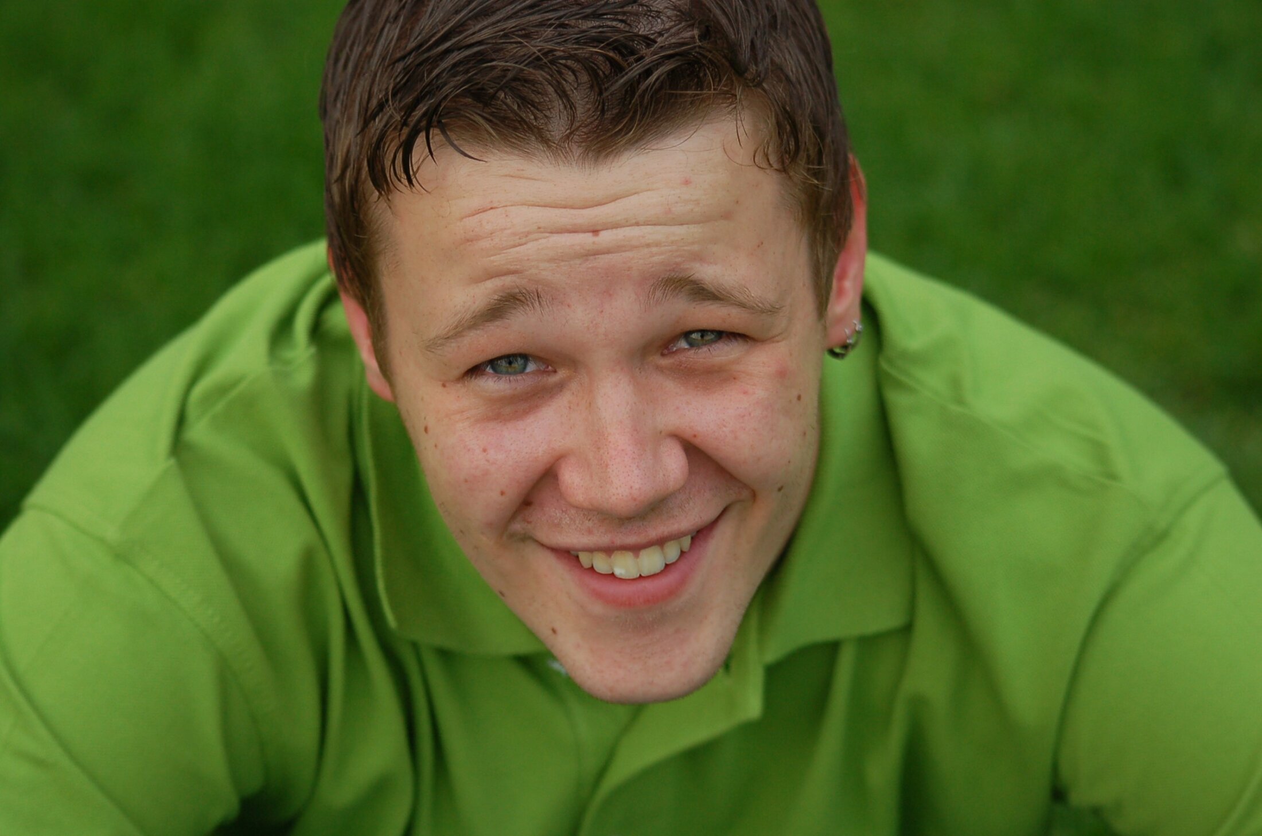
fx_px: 4094
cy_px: 418
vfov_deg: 11.7
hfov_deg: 17.5
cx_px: 631
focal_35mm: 117
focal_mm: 78
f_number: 4
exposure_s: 1/1000
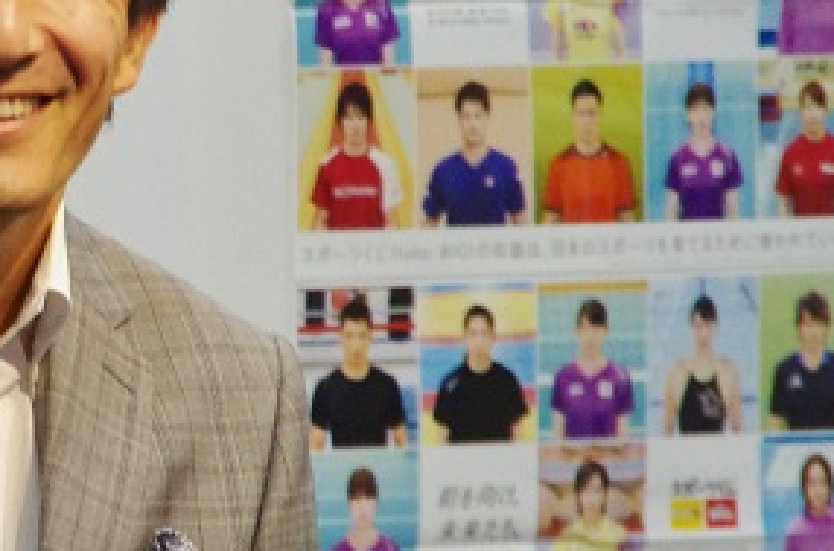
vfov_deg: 1.9
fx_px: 16351
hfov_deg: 2.9
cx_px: -41
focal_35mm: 708
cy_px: 216
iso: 1600
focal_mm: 135
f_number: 5.6
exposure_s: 1/200
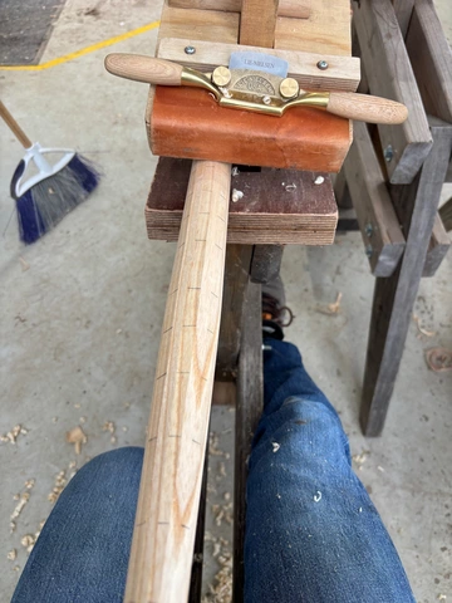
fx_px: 453
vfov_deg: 67.3
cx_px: 226
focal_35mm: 26
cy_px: 302
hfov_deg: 53.1
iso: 80
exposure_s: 1/121
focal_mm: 5.96
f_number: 1.6
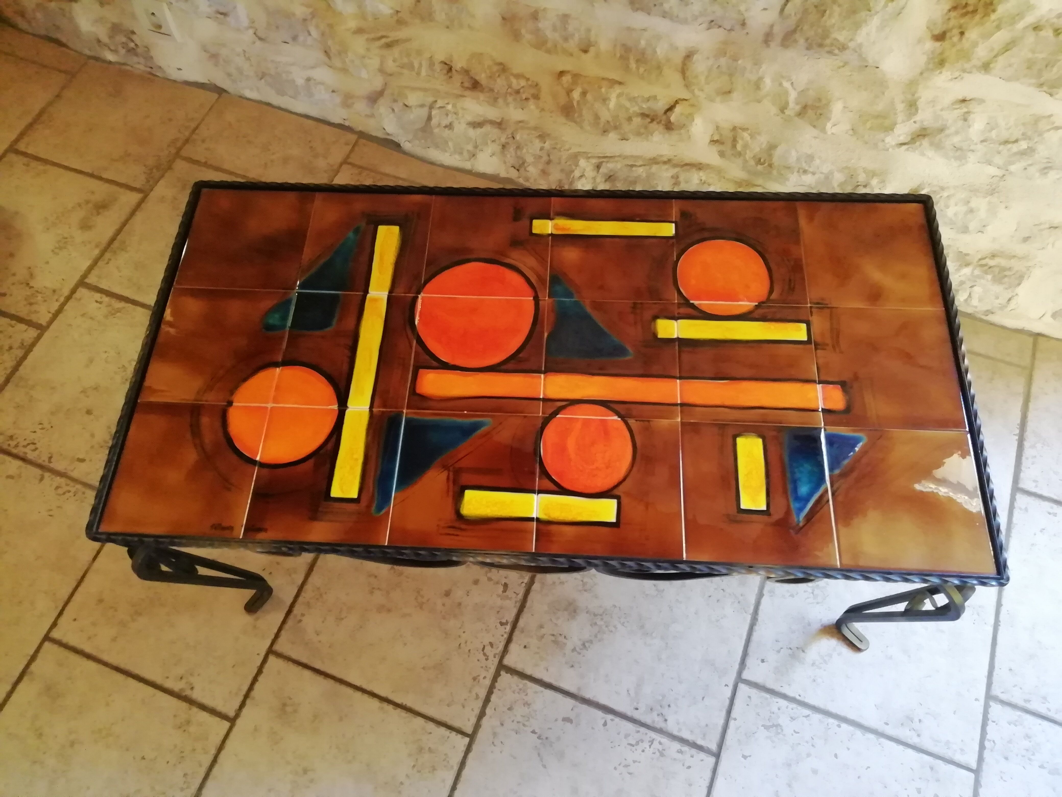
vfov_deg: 53.1
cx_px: 531
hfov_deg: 67.3
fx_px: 798
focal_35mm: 26
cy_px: 398
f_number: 2.2
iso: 500
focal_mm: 3.21
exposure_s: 1/20
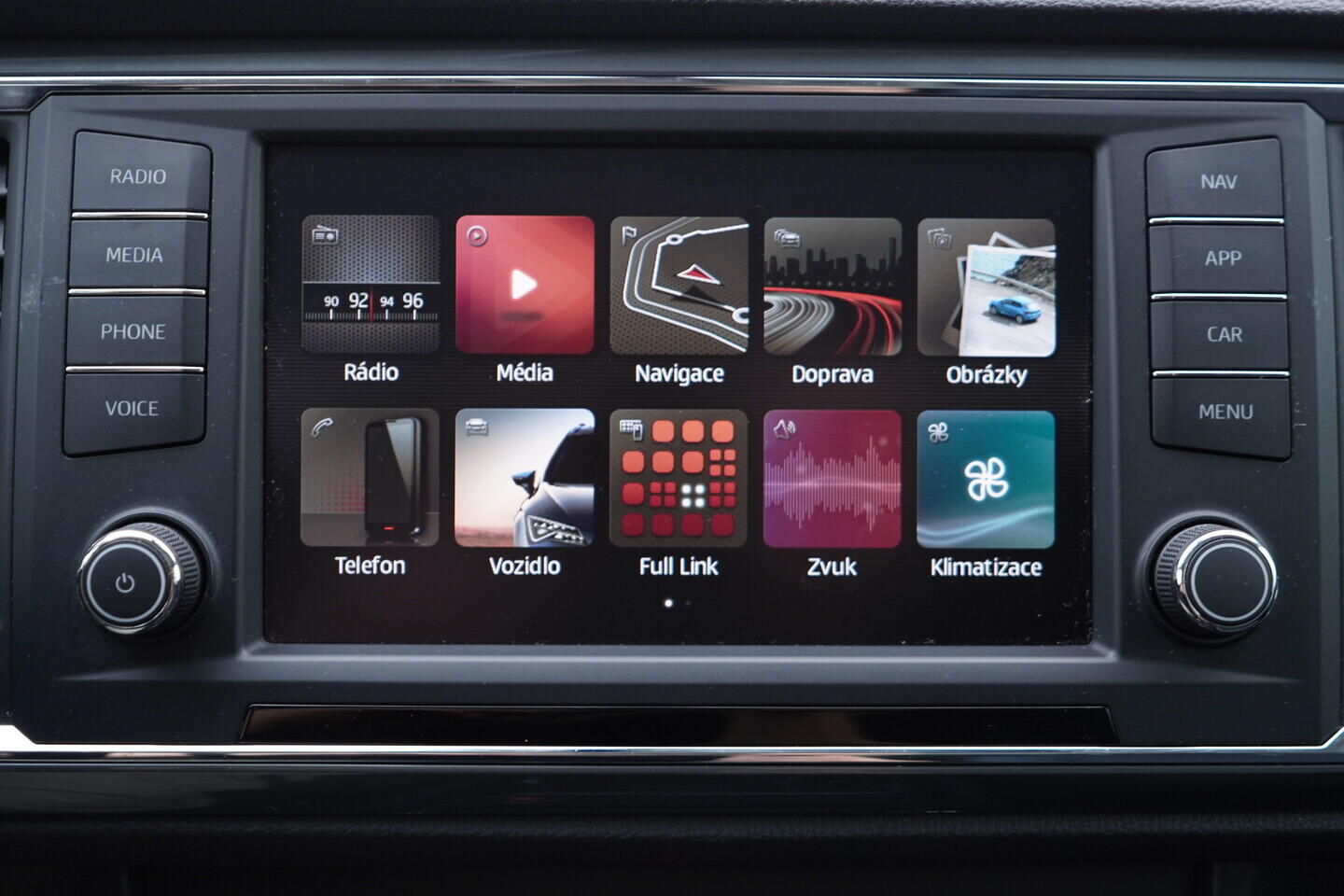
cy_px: 448
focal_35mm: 36
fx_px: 1344
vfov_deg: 36.9
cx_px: 672
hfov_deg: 53.1
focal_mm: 24
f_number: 2.8
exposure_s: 1/40
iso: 320
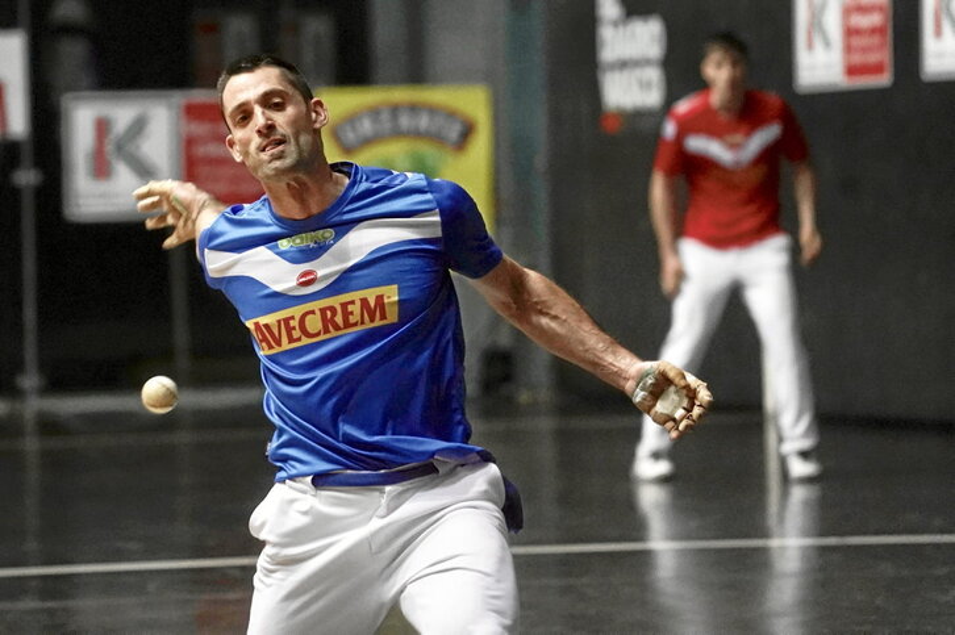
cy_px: 318
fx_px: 5302
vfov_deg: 6.9
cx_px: 478
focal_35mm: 200
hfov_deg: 10.3
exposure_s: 1/1250
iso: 6400
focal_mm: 200
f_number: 4
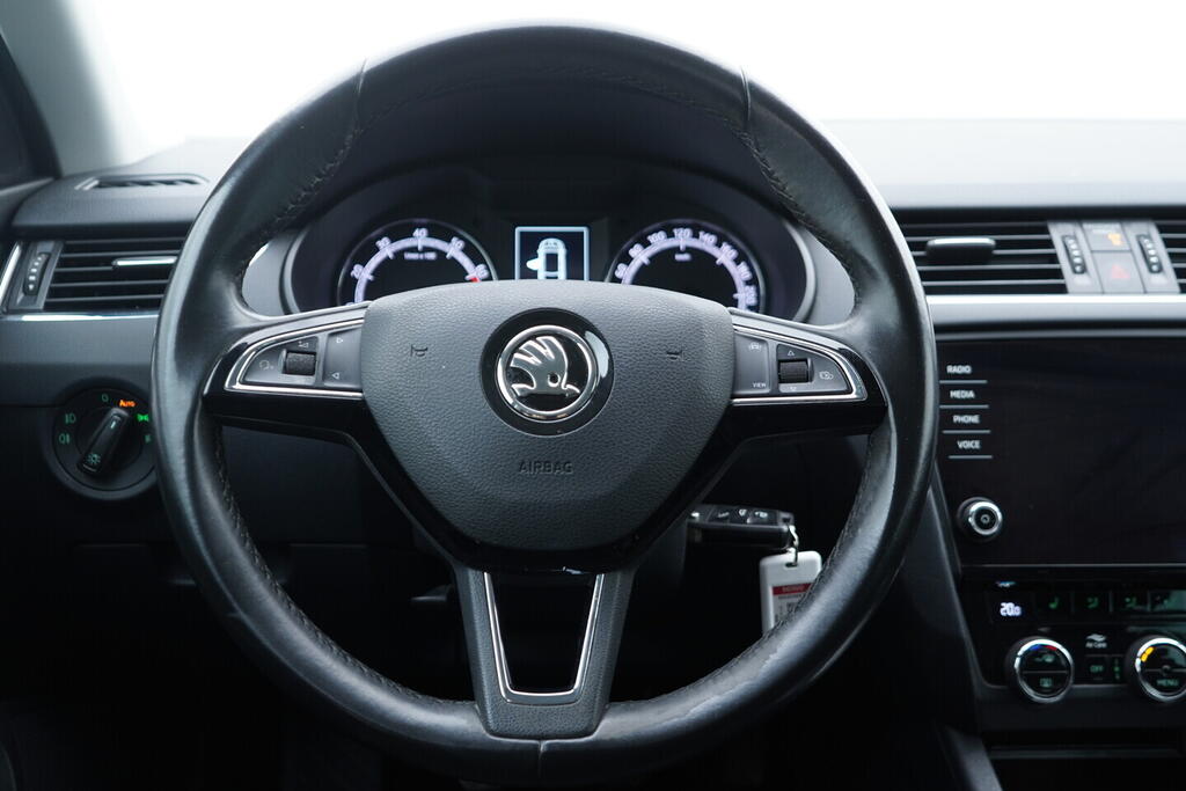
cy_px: 396
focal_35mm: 36
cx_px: 593
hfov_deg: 53.1
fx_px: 1186
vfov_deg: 36.9
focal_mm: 24
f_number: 2.8
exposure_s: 1/40
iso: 320
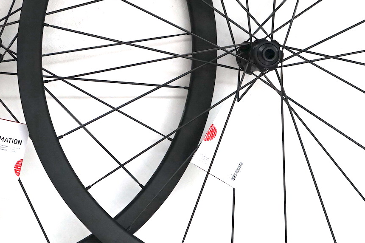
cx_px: 98
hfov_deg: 21.8
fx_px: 942
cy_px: 62
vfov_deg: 14.6
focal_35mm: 93
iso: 1000
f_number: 4
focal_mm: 40
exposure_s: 1/160
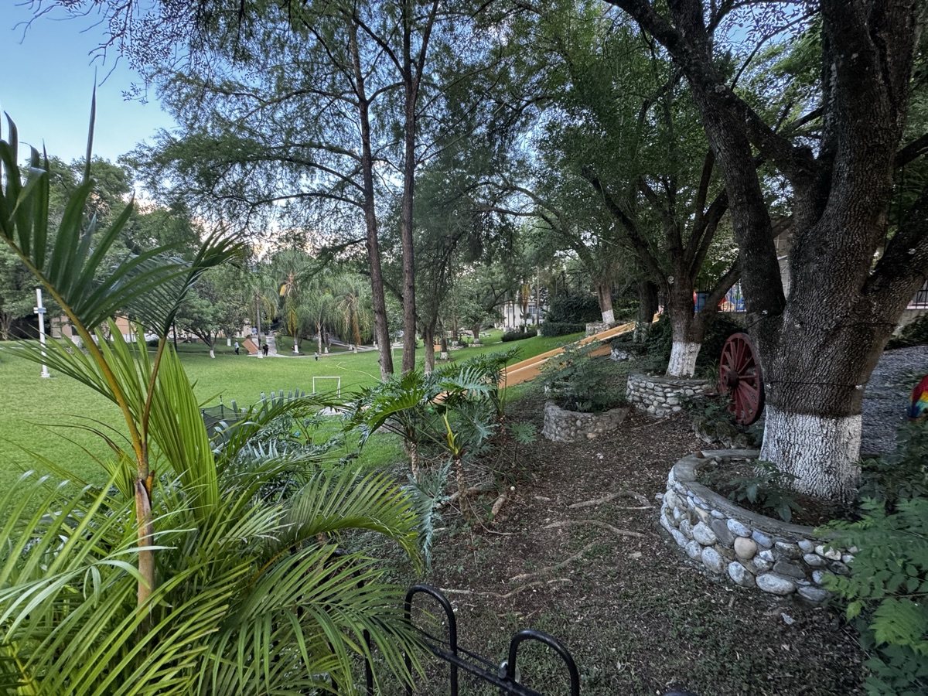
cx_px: 464
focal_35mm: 14
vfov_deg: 85.7
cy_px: 348
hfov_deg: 102.1
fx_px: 375
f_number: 2.2
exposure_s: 1/99
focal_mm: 2.22
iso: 250
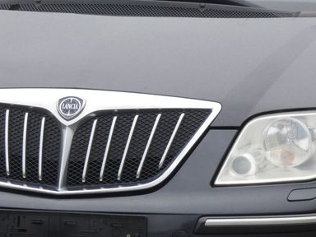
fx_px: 2675
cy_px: 103
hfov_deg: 6.8
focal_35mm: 293
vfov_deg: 5.1
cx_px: 151
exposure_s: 1/80
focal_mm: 19.7
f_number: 5.6
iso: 200
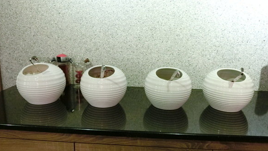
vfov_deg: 41.4
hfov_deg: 67.9
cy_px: 74
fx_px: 199
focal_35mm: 28
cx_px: 132
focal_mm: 5.4
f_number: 2.8
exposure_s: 1/30
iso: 1000
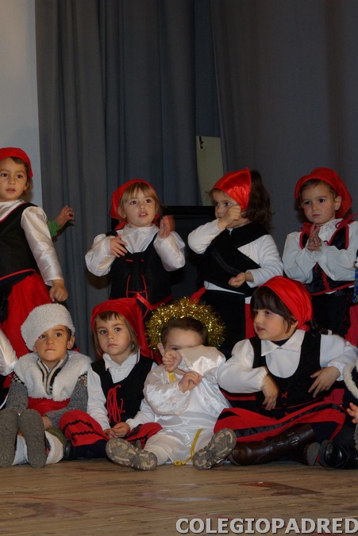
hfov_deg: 13.9
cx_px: 75
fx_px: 1457
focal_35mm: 98
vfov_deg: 20.9
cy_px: 269
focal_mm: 43
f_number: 5.6
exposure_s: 1/60
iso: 400
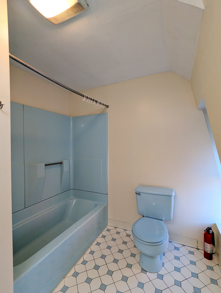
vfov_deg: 94.4
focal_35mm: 16
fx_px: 136
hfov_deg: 78.2
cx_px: 110
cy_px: 146
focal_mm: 2.35
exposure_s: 1/23.8
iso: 42
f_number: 2.2
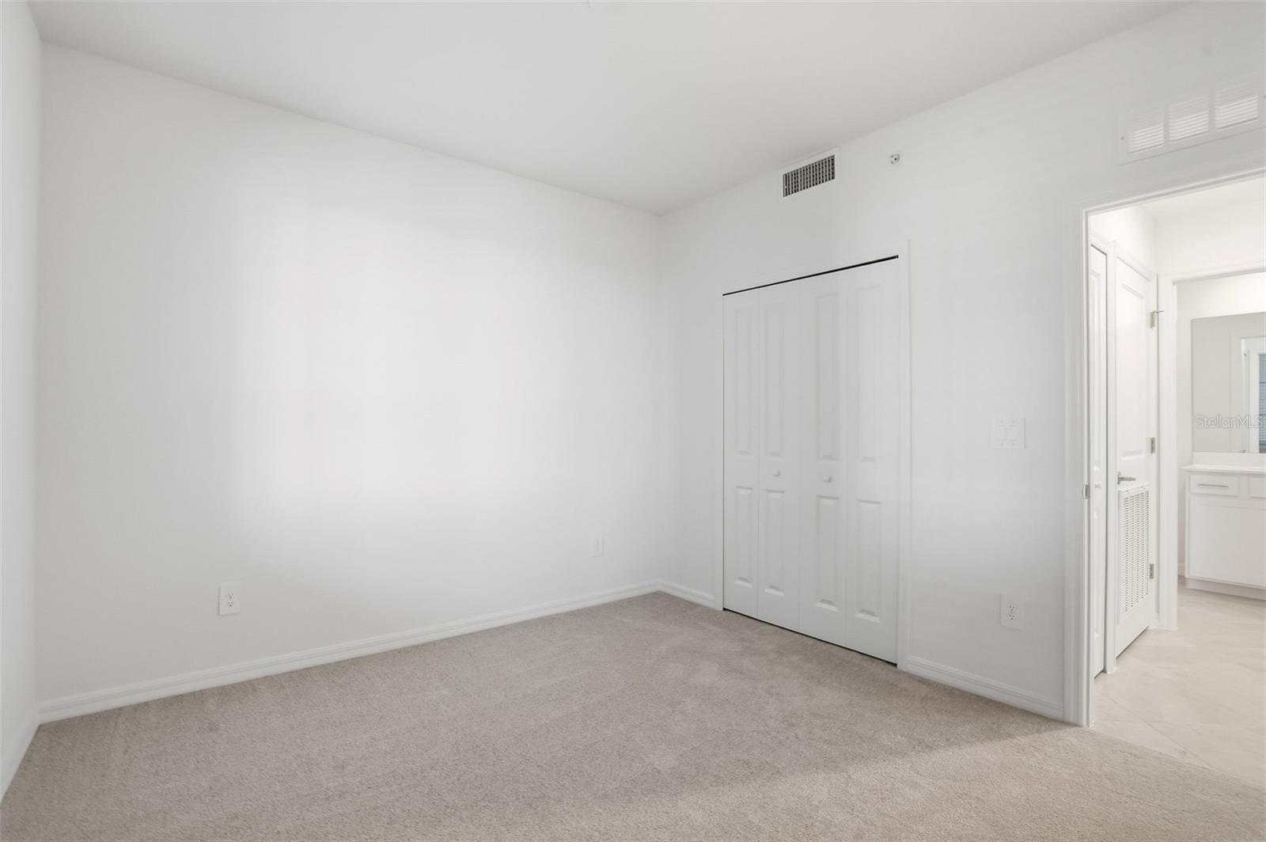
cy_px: 421
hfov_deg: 96.8
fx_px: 562
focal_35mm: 16
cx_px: 633
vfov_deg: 73.6
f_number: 8
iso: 1600
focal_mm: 16
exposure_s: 1/80
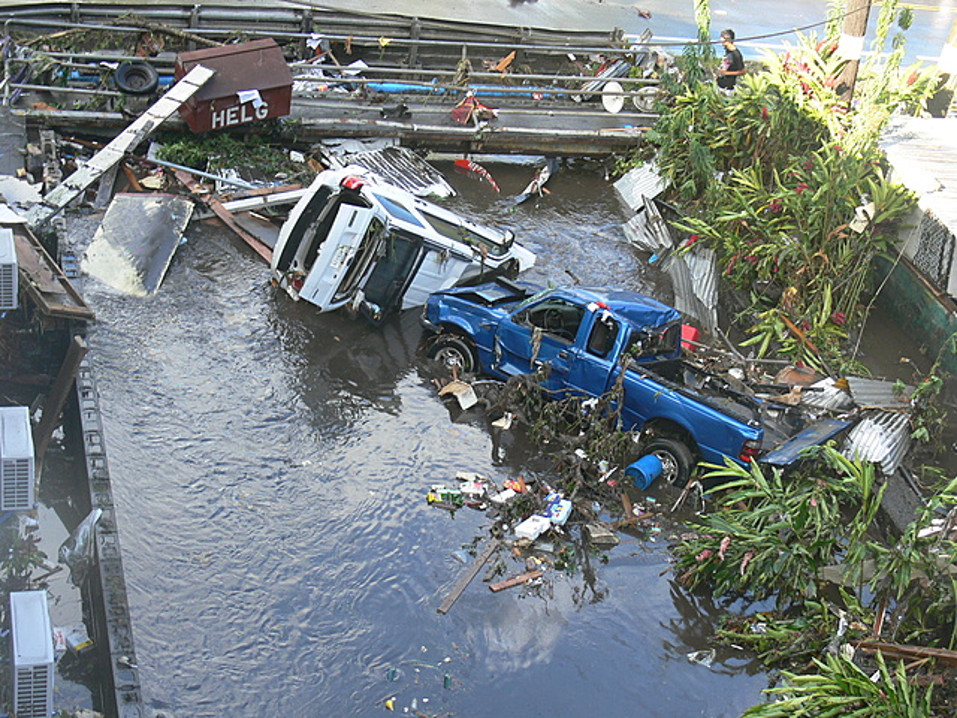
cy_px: 359
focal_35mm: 58
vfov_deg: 25.2
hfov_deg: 33.2
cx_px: 478
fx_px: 1603
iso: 80
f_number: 4
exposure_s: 1/60
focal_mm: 11
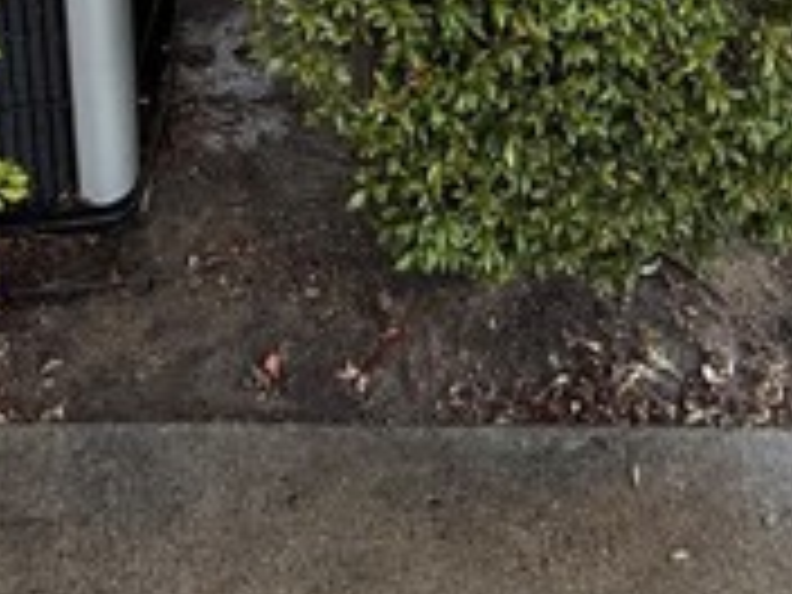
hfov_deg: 37.5
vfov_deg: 22.7
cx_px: 369
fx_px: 1167
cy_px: -320
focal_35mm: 51
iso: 80
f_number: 2.2
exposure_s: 1/99
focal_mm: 2.22
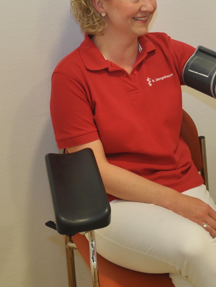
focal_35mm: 72
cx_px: 286
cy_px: 29
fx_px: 599
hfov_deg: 18.9
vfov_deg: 26.2
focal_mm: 18
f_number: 6.3
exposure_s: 1/8
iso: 200
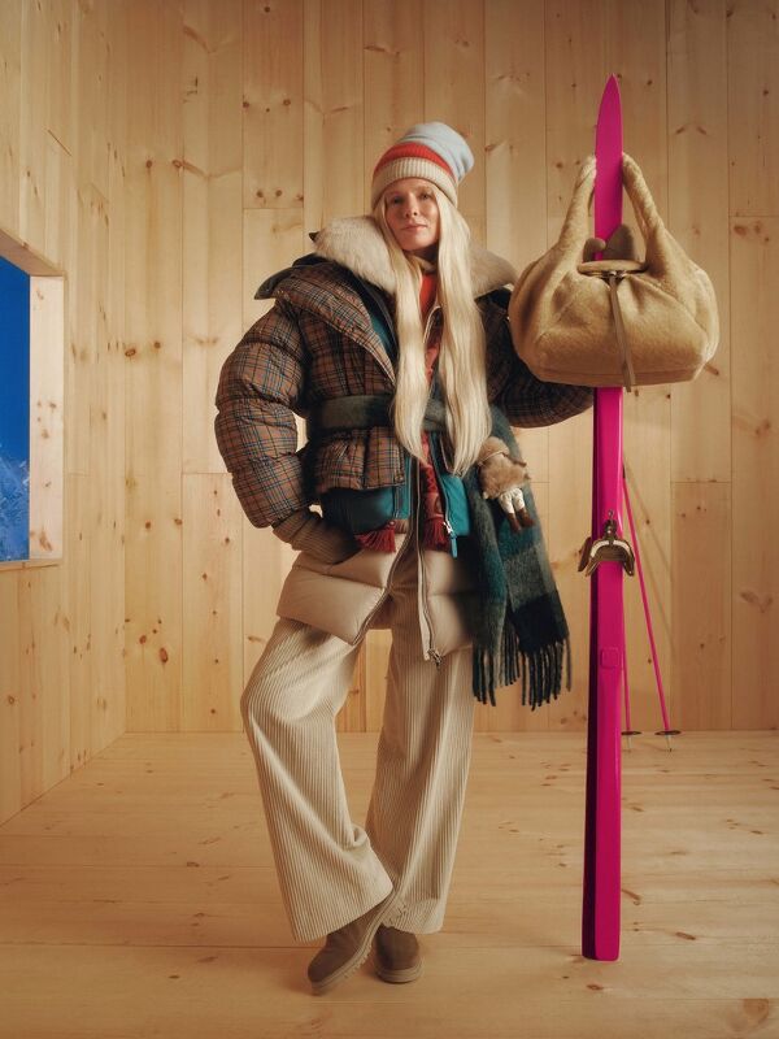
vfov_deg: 51.4
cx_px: 390
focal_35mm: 36
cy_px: 520
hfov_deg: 39.7
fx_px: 1080
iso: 3200
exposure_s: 1/160
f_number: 8
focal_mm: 45
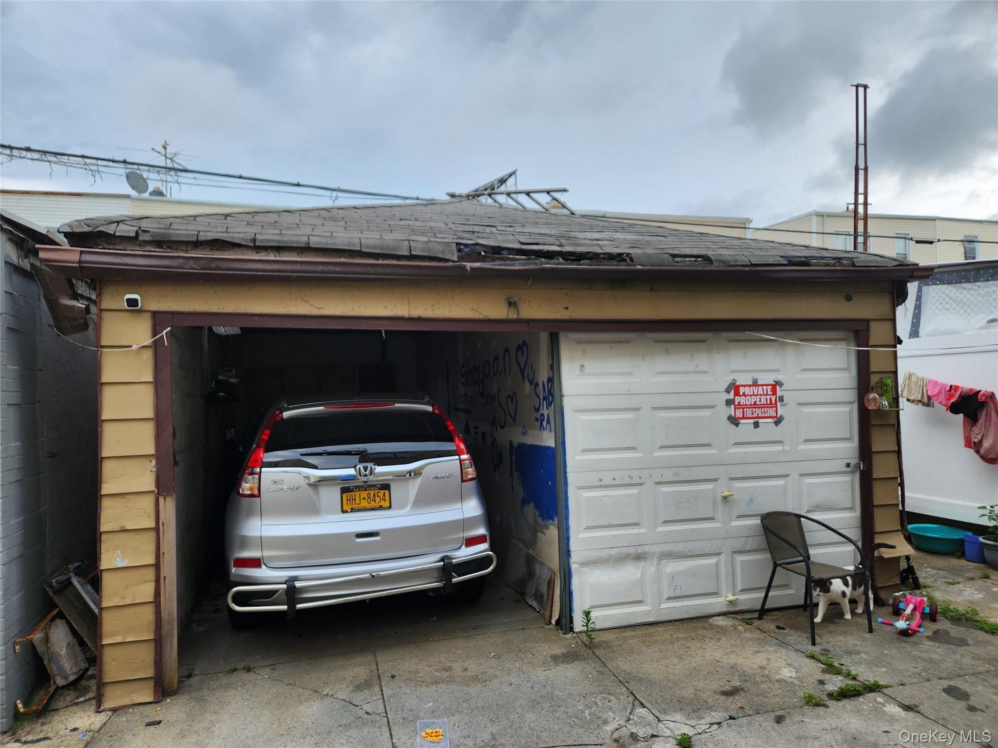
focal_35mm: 23
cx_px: 499
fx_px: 663
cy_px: 374
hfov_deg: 73.9
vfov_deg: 58.9
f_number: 1.8
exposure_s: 1/225
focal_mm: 5.4
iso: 20
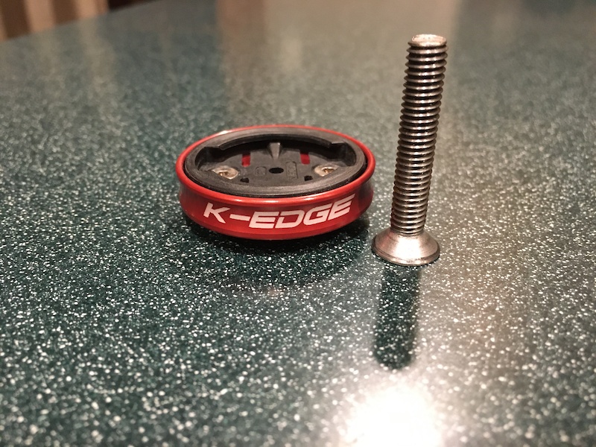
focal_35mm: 29
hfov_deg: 61.7
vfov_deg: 48.2
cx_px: 298
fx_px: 499
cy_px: 224
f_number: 2.2
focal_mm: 4.15
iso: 250
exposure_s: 1/15
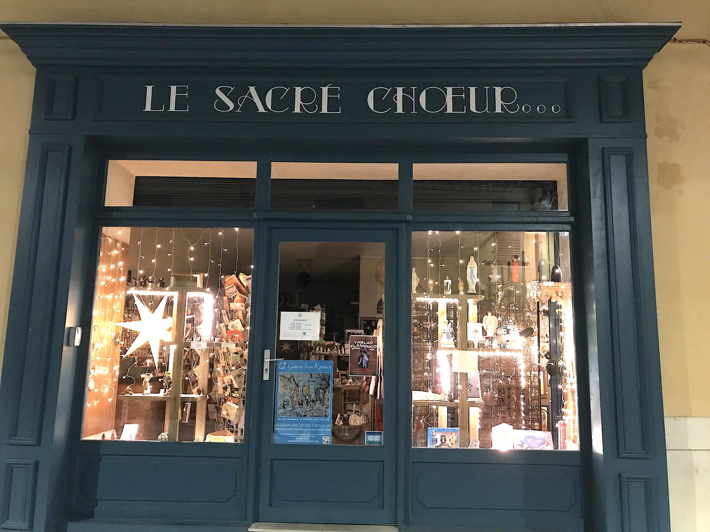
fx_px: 574
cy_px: 266
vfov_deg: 49.7
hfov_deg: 63.4
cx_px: 355
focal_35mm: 28
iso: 80
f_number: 1.8
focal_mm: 3.99
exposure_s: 1/6
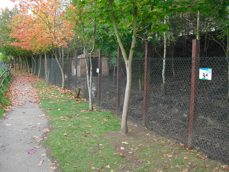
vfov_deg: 39.7
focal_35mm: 36
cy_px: 86
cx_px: 114
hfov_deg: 51.4
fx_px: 238
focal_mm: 6.3
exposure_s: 1/125
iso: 200
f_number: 3.1
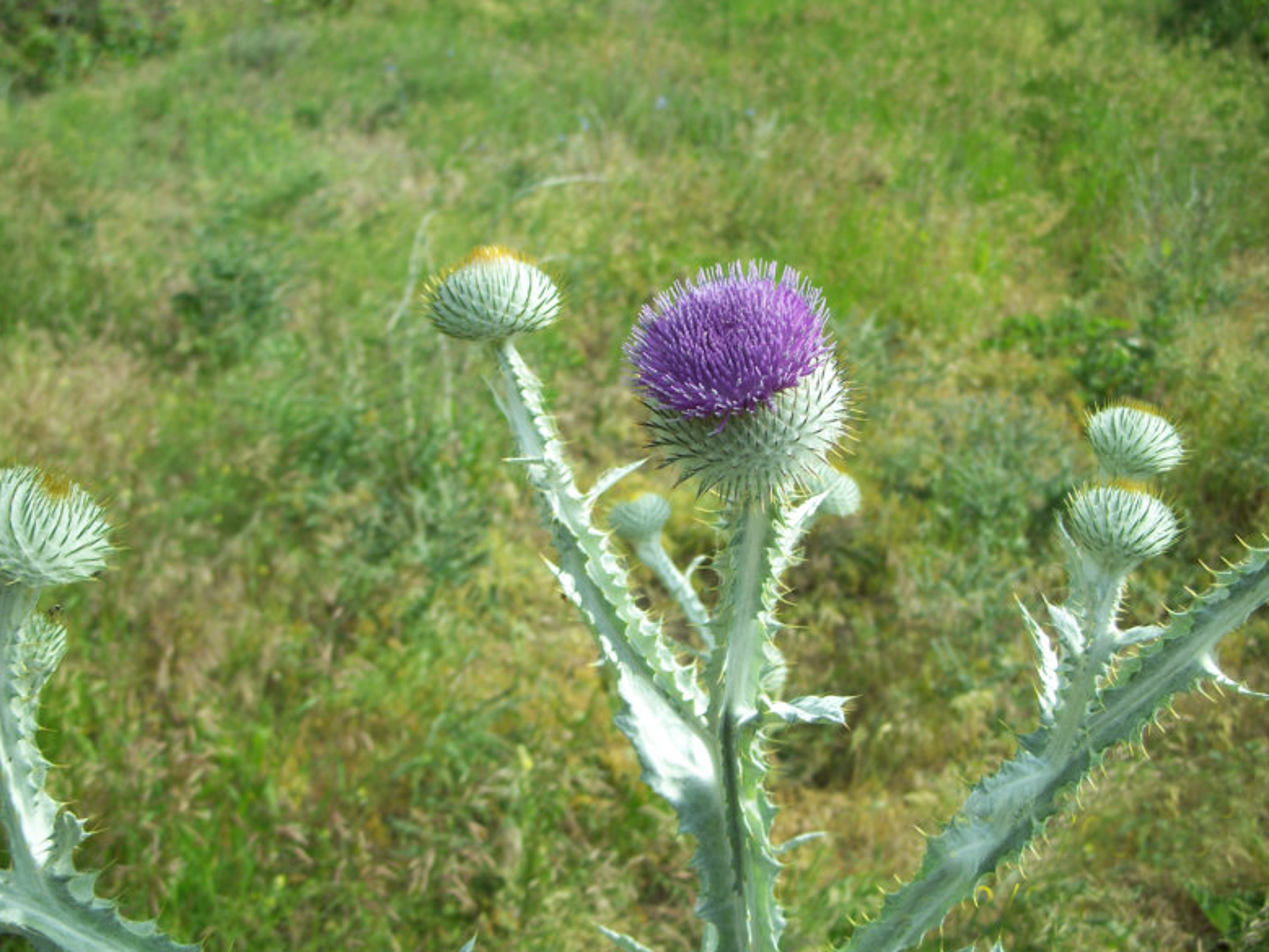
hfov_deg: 49.0
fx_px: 1393
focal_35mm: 38
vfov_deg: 37.7
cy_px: 473
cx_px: 629
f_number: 2.8
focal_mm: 7.8
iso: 64
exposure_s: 1/320
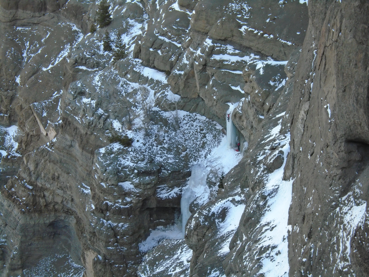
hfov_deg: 24.7
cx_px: 184
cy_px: 138
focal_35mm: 79
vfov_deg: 18.7
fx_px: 842
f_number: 6.1
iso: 250
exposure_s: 1/125
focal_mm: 14
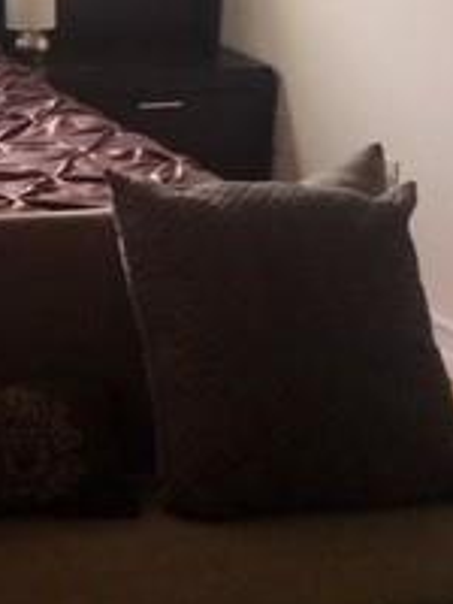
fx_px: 1623
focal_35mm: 93
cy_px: -9
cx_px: -260
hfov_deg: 14.6
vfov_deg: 20.4
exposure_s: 1/172
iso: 25
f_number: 2.2
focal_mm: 4.15
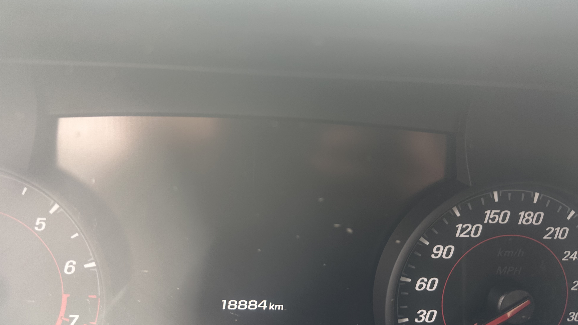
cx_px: 286
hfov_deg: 69.9
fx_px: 414
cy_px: 164
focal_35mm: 27
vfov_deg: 42.9
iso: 64
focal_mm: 6.86
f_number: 1.78
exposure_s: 1/121
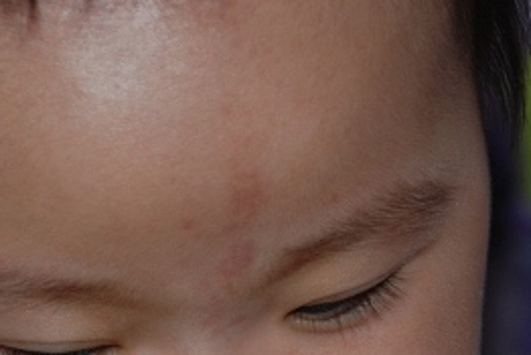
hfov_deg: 7.0
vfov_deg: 4.7
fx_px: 4324
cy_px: 353
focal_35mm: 293
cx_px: 73
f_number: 5.6
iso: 200
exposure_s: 1/60
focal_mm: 80
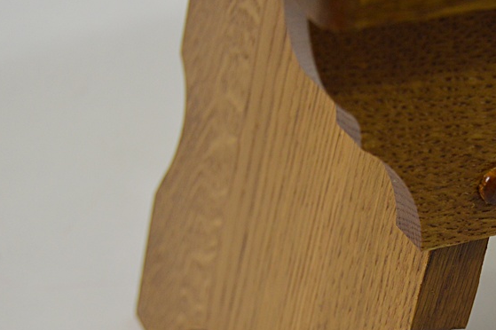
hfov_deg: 19.8
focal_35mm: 102
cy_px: 261
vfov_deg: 13.3
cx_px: 403
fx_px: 1404
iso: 640
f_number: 4.8
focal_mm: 38
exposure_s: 1/60
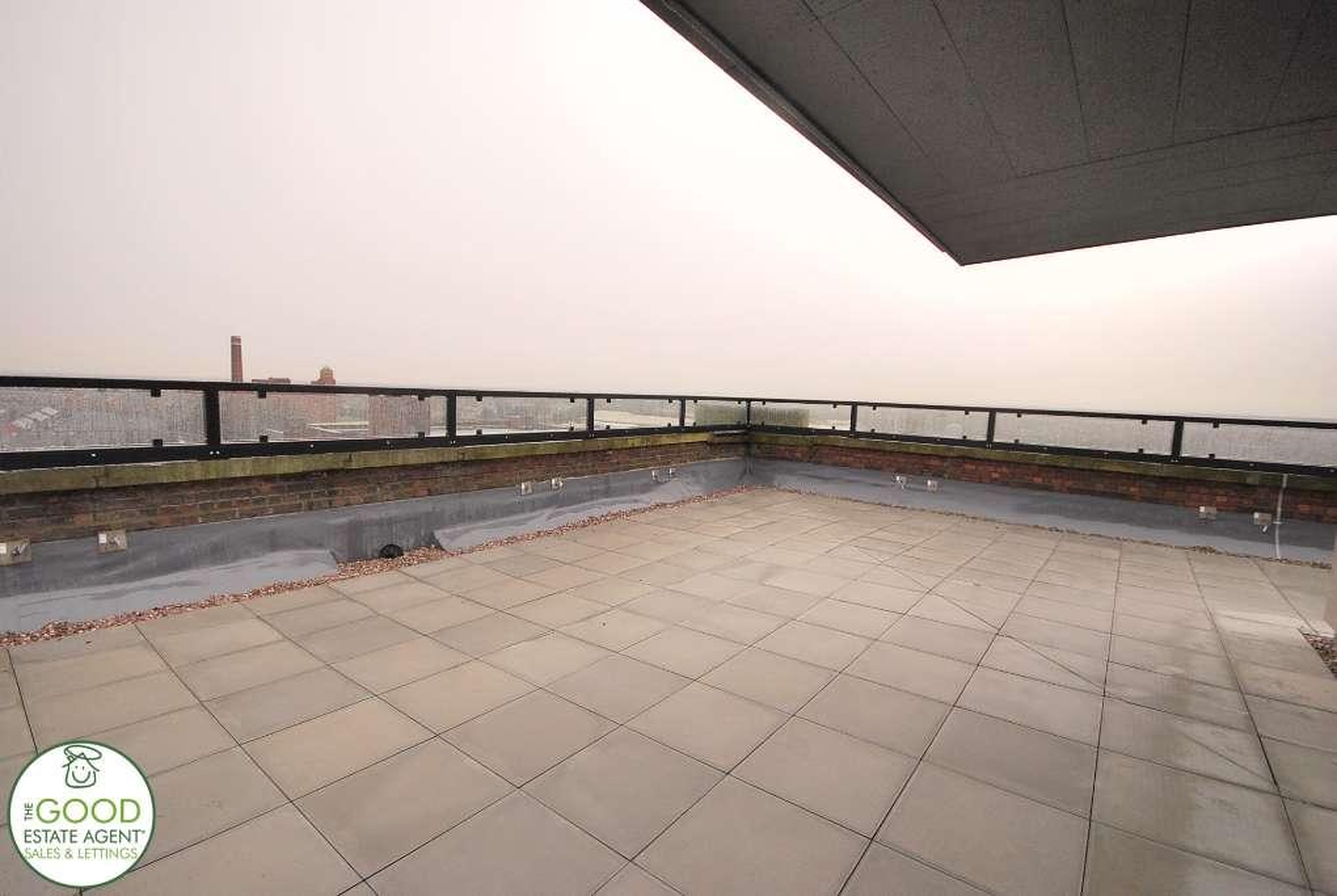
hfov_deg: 100.3
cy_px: 448
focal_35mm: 15
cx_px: 668
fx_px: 558
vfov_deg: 77.5
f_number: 7.1
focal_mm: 10
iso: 400
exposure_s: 1/200
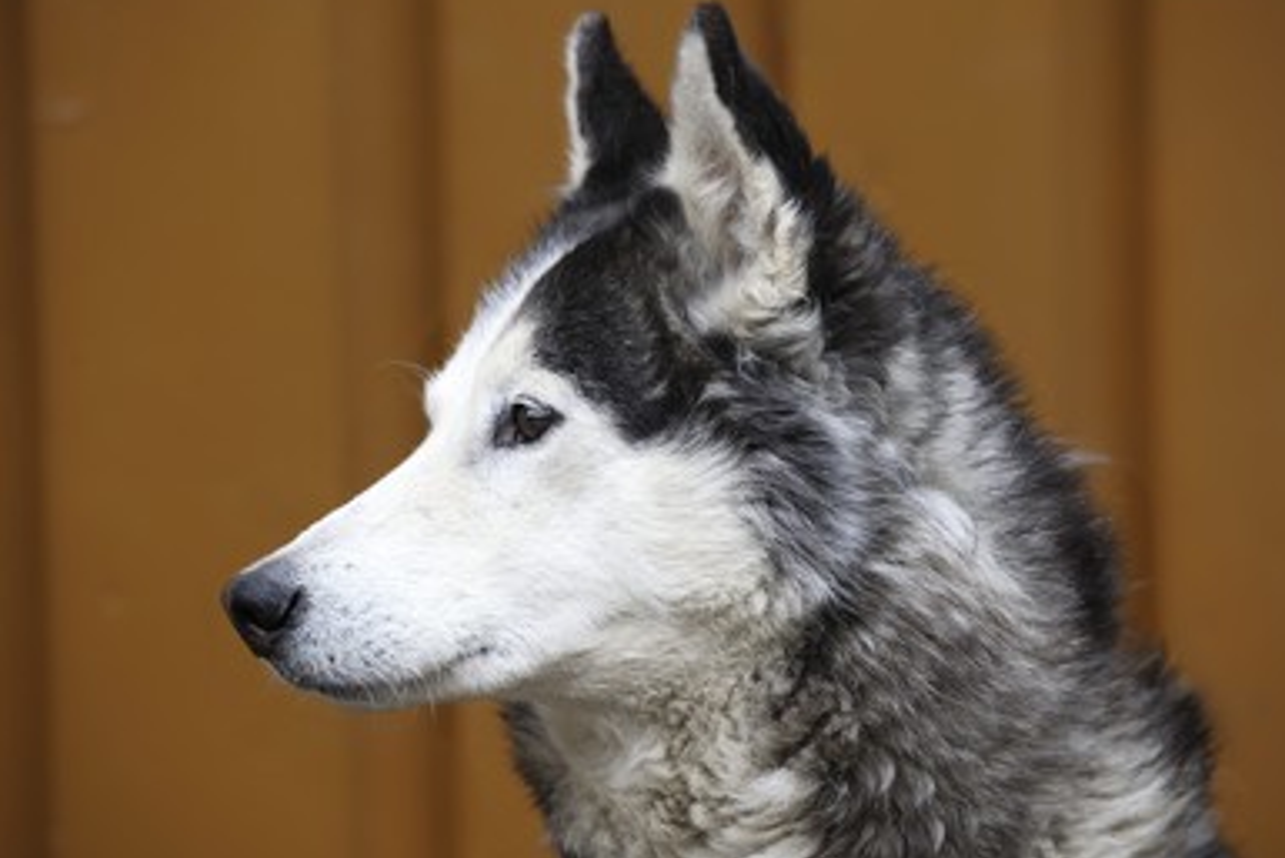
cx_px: 637
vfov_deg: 6.3
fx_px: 7784
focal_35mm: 218
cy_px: 424
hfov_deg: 9.4
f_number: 5
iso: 800
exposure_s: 1/250
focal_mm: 200
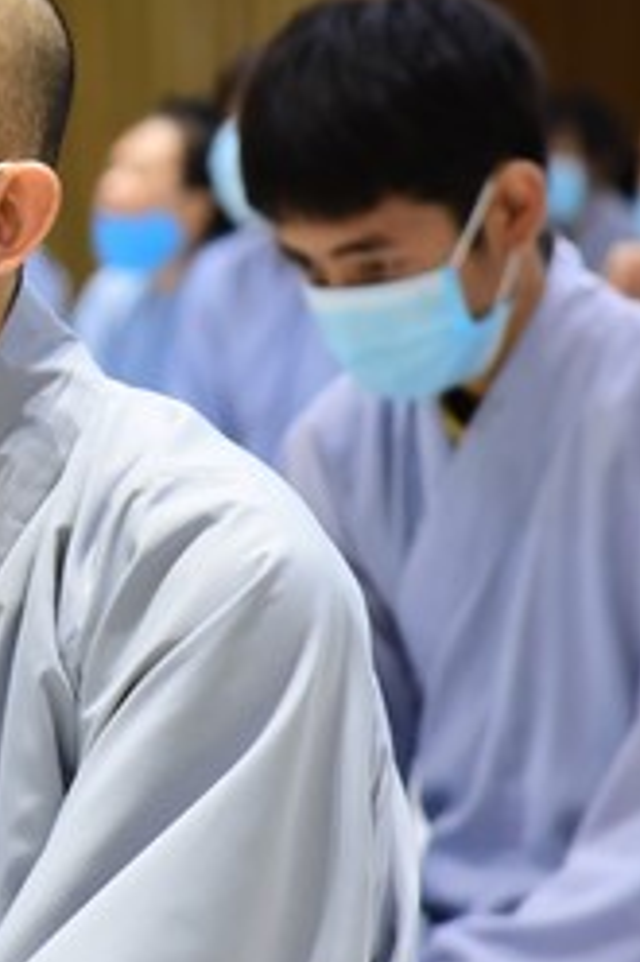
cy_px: 240
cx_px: -240
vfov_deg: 6.5
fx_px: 8411
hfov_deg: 4.3
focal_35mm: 315
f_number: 5.6
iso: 2500
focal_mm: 120
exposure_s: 1/80
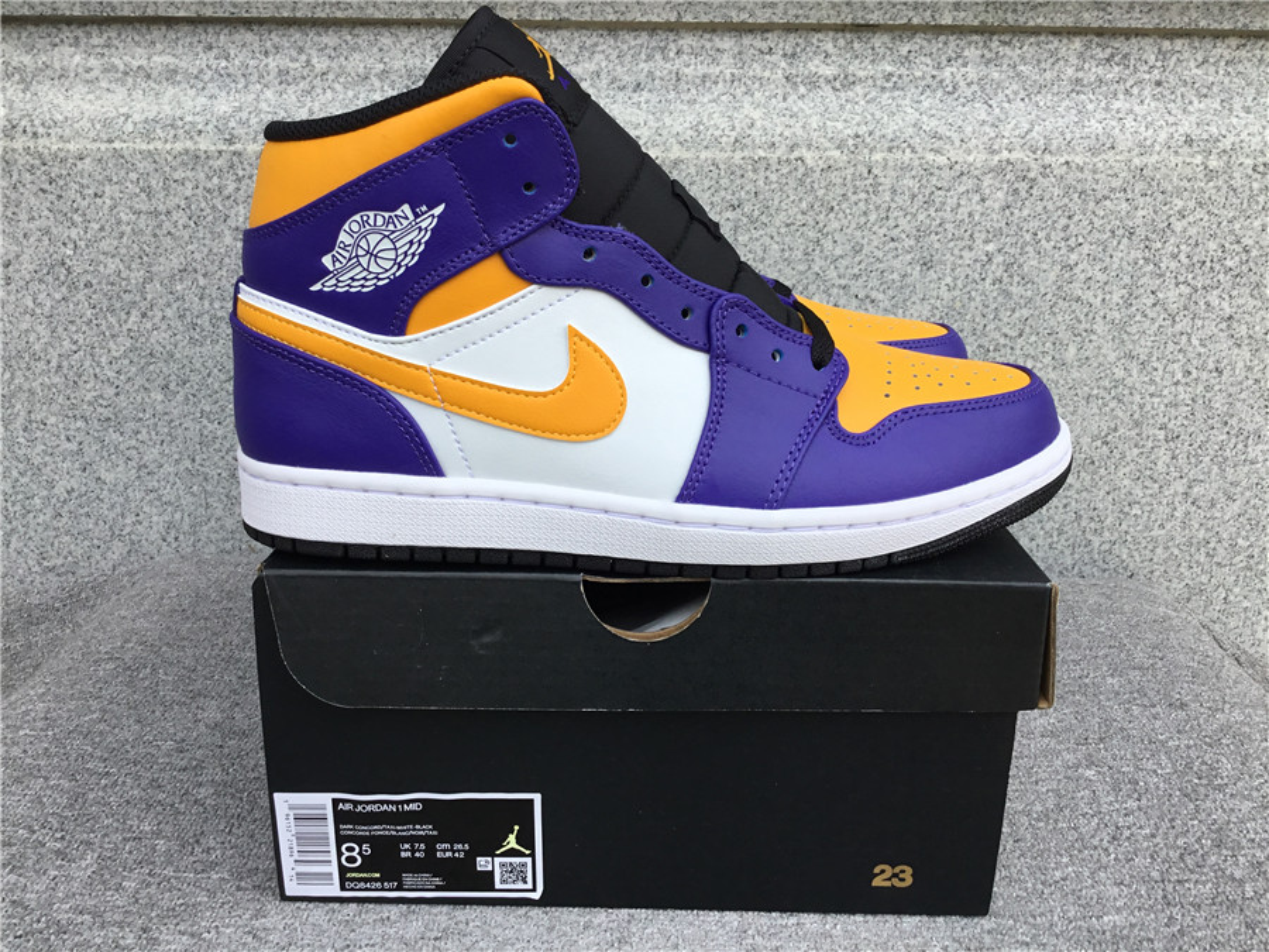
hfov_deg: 58.4
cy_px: 476
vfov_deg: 45.4
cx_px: 634
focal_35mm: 31
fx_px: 1136
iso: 25
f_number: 2.4
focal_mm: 3.3
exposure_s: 1/234
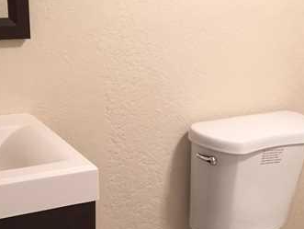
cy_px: 244
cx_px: 185
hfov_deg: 27.7
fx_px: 615
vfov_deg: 20.2
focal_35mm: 70
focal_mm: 4.15
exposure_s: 1/30
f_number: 2.2
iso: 100
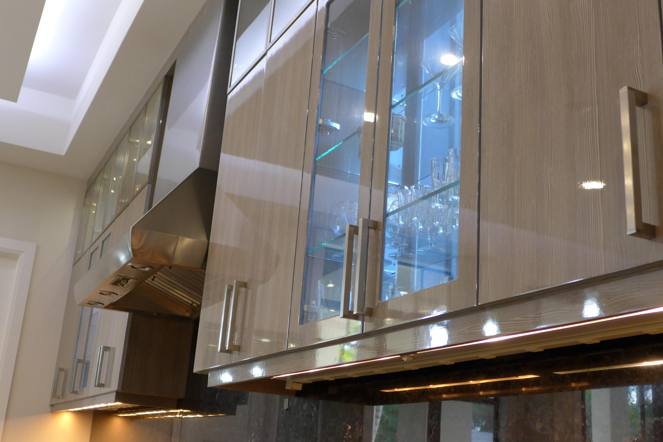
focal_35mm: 43
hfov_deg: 45.4
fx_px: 792
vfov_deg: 31.2
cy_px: 221
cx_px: 332
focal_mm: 8.4
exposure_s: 1/80
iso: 320
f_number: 1.8
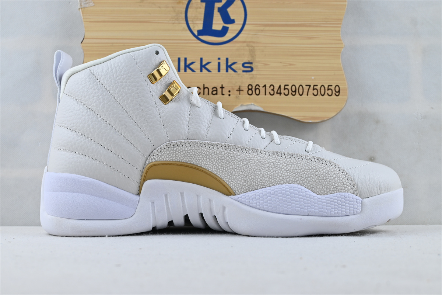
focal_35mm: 46
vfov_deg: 29.4
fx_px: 562
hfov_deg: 43.0
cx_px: 221
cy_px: 148
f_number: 4.8
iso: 100
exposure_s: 1/60
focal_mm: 30.5
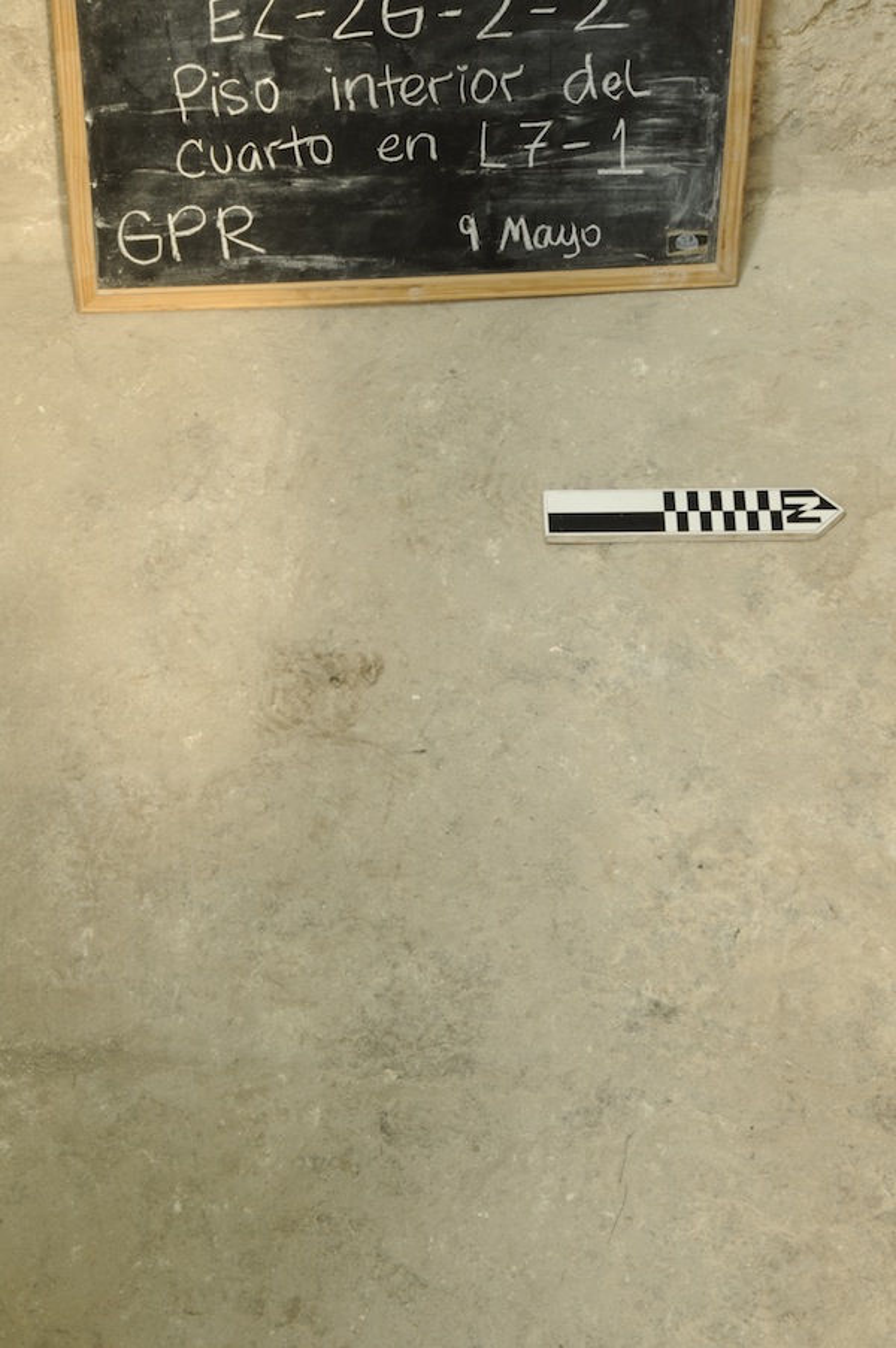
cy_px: 674
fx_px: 3929
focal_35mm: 105
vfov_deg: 19.5
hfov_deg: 13.0
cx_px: 448
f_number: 22
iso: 100
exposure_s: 8
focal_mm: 70
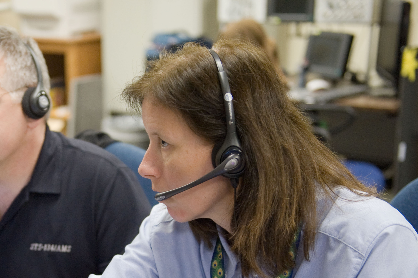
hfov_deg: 25.5
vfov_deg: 17.2
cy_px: 256
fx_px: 905
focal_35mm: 78
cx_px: 71
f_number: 2.8
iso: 2500
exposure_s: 1/100
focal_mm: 42
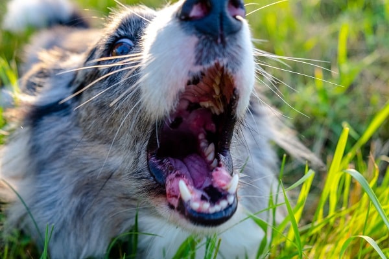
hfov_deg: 46.4
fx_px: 454
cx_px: 194
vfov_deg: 31.9
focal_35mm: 42
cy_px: 130
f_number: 3.6
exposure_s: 1/640
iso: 1000
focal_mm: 27.7
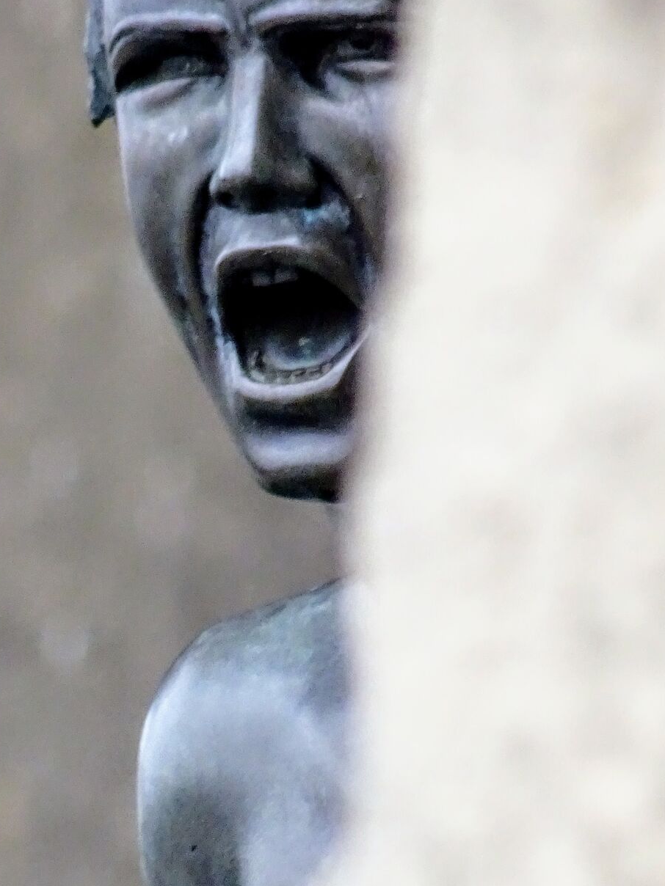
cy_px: 535
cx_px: 157
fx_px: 31454
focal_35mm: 1228
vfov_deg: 1.6
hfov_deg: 1.2
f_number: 6.3
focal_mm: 105.56
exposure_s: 1/250
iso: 640
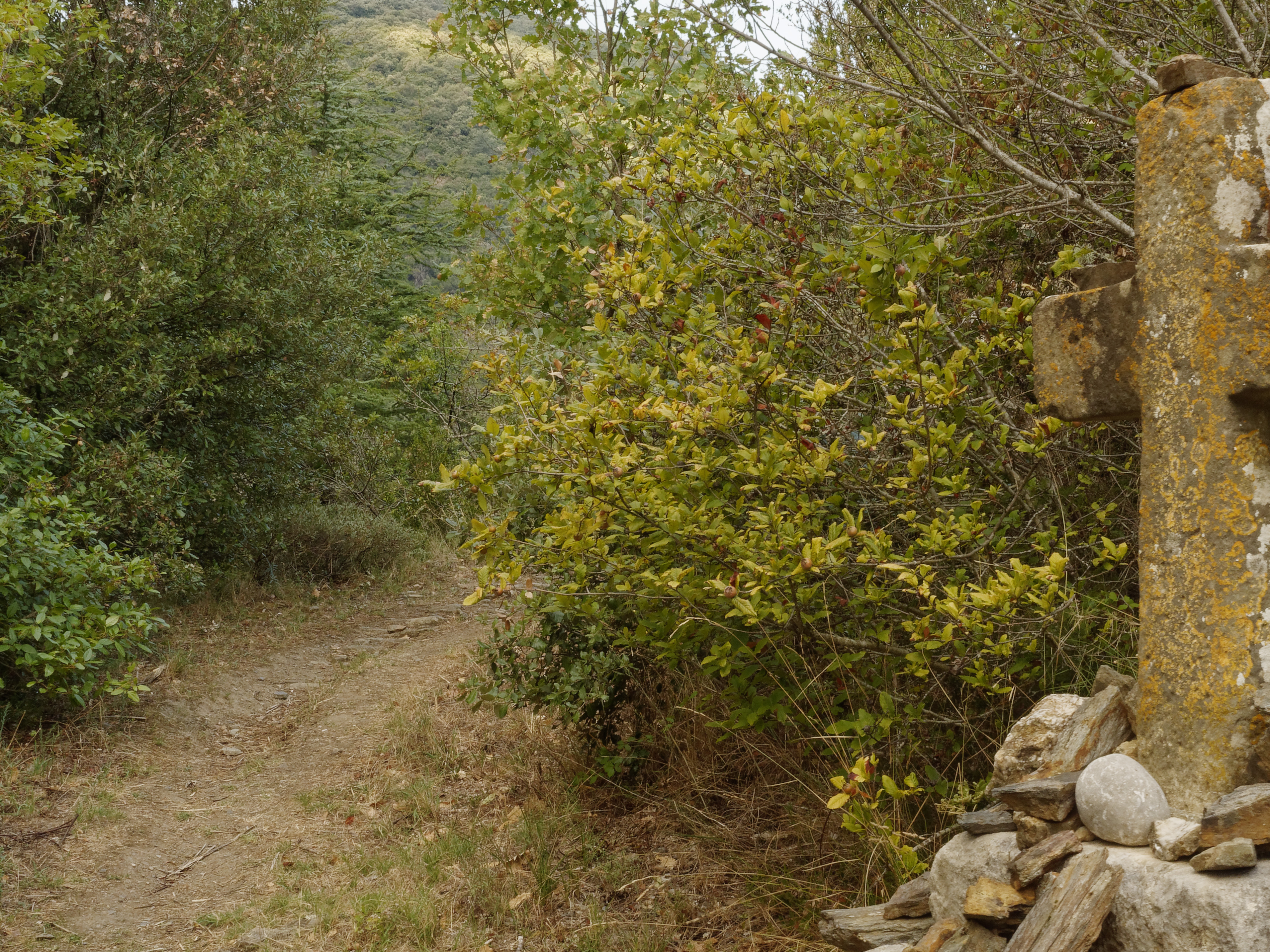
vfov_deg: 24.0
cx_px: 706
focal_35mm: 61
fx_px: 2238
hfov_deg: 31.7
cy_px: 500
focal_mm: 21
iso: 400
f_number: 16
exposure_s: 1/10
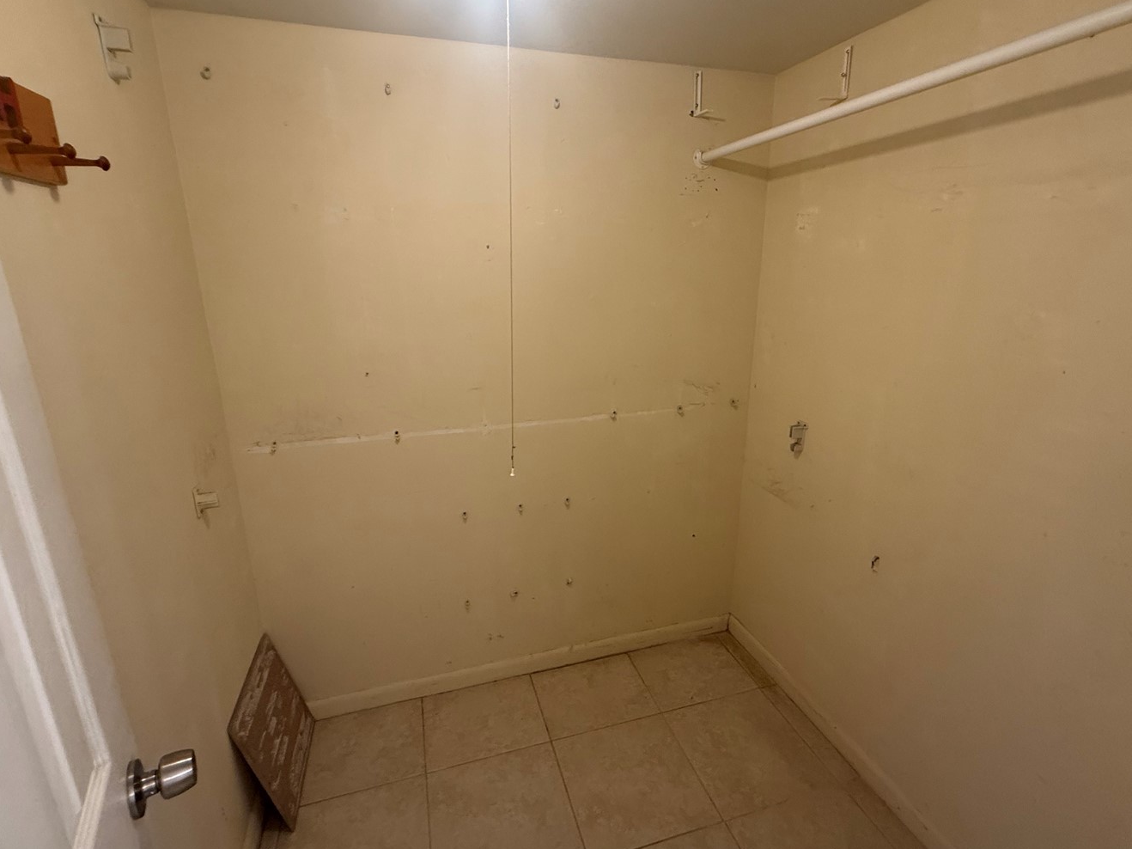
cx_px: 575
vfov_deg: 74.7
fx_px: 556
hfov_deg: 91.0
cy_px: 412
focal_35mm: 17
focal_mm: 2.22
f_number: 2.2
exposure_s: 1/60
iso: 200
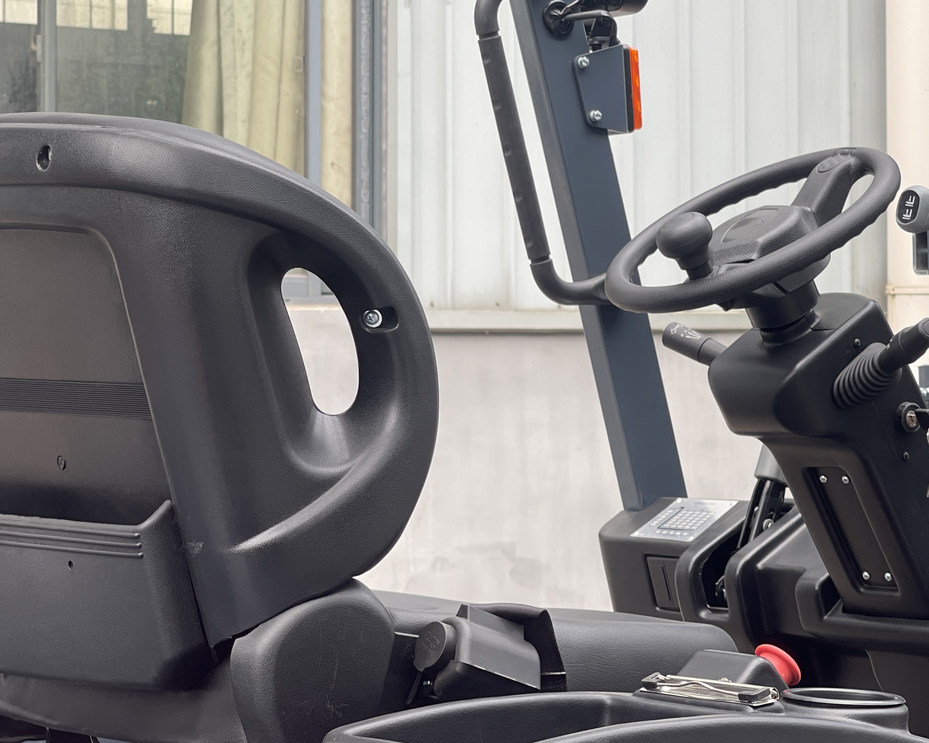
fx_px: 2749
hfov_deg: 19.1
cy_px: 270
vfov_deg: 15.4
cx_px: 641
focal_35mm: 100
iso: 20
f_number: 2.2
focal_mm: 7.5
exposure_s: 1/189
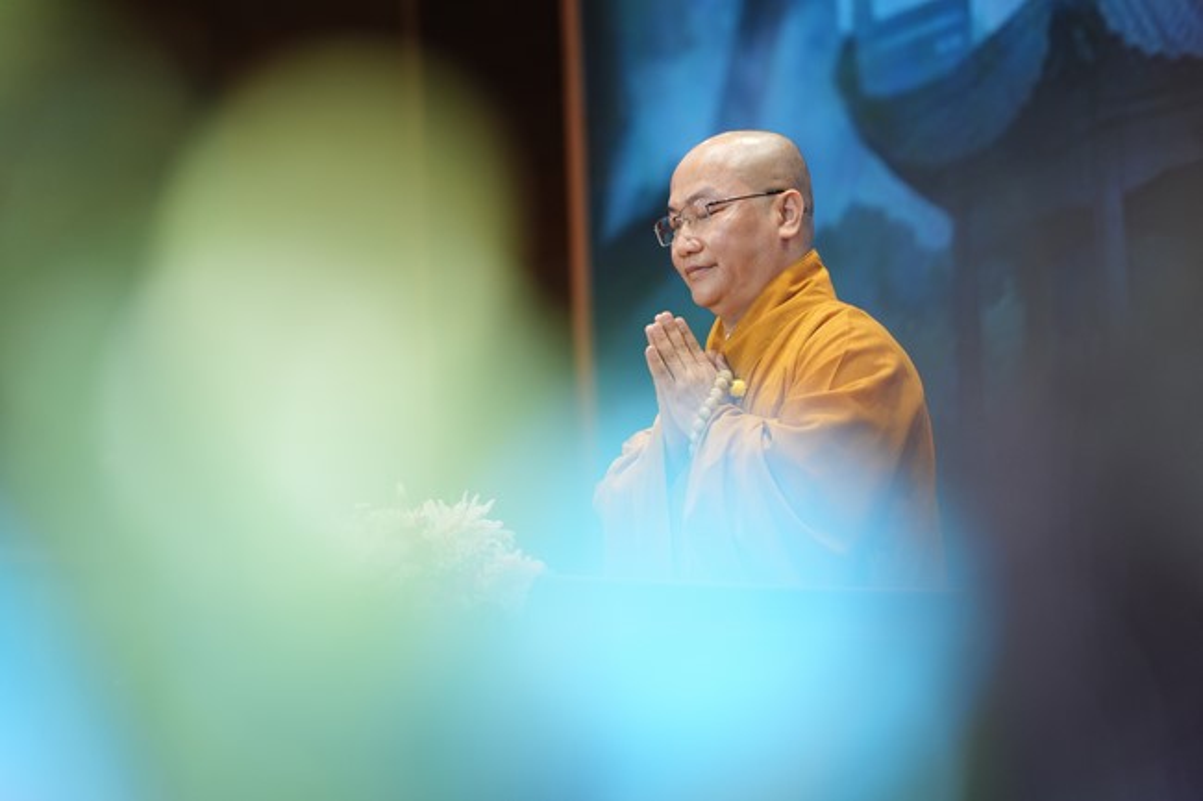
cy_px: 400
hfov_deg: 13.7
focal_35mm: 150
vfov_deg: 9.1
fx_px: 5011
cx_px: 602
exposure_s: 1/100
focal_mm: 150
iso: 1250
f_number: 2.8
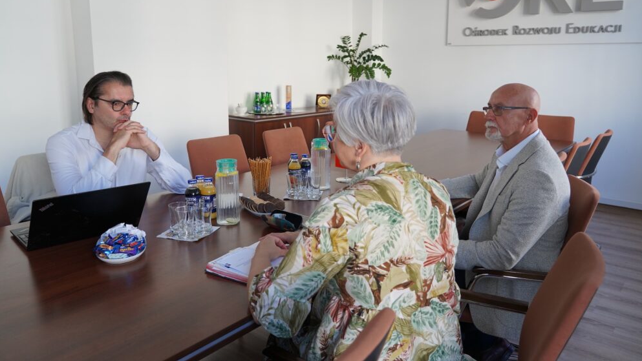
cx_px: 330
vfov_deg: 42.7
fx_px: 460
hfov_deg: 69.8
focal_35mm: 27
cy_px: 141
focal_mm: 25
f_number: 4
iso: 800
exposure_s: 1/160
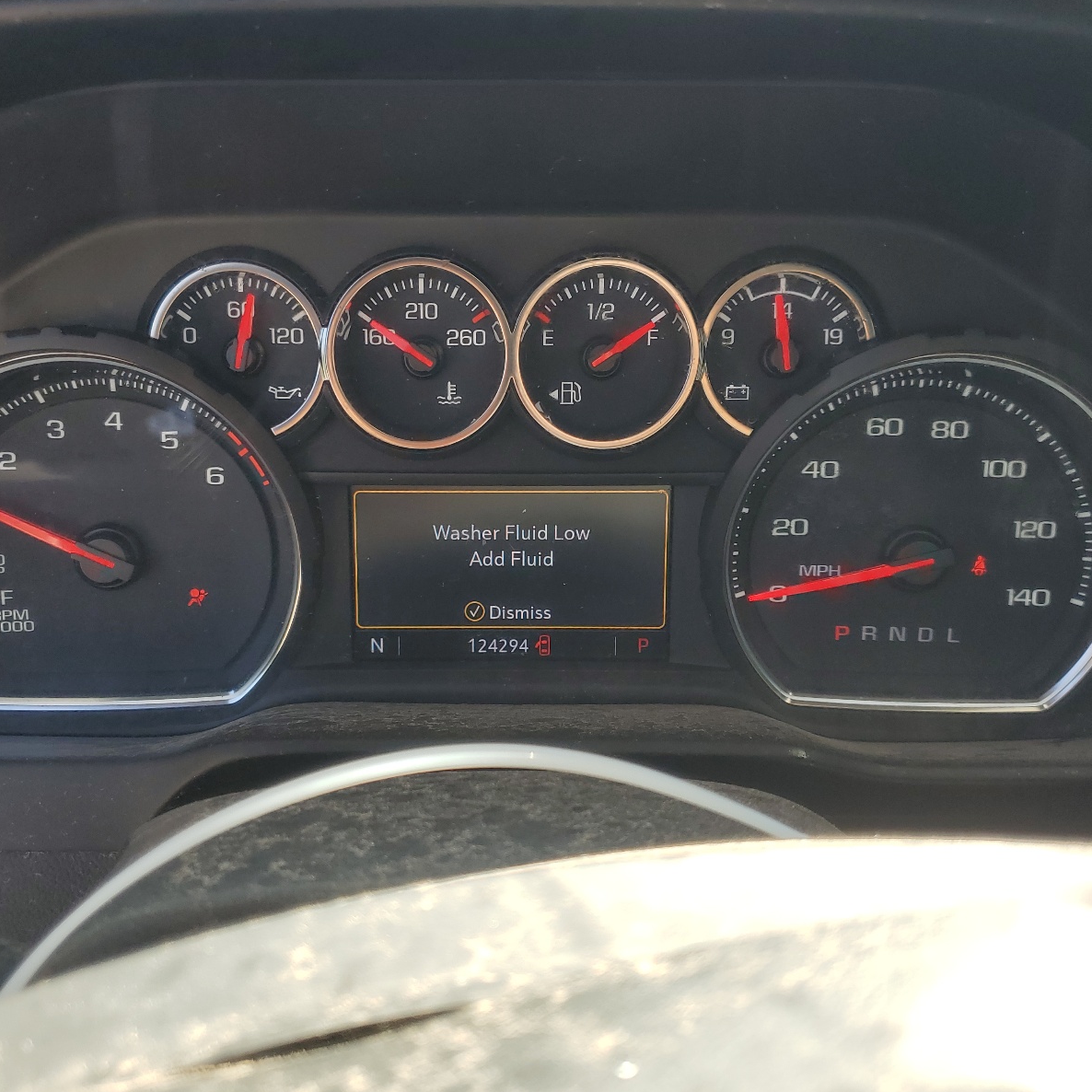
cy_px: 542
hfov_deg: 52.5
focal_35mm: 31
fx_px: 1106
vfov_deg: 52.5
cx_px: 510
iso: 50
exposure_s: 1/323
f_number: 1.5
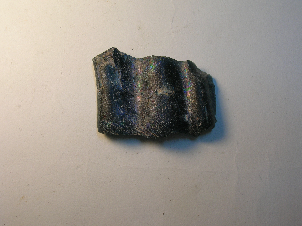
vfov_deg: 37.7
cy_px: 113
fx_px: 332
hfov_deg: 49.0
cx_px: 151
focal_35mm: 38
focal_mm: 6.4
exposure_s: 1/16.3
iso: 50
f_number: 5
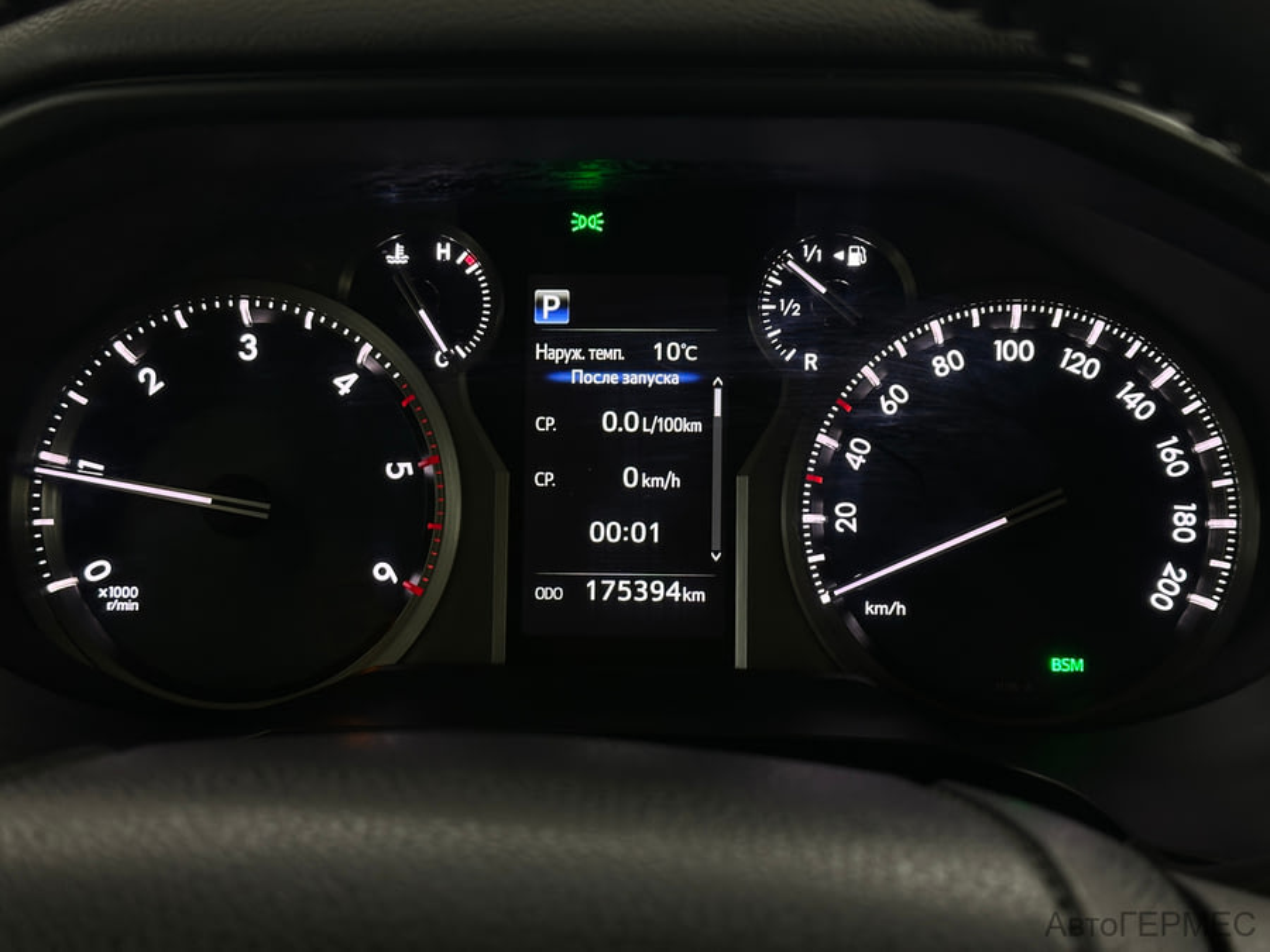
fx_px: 1761
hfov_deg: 39.7
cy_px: 476
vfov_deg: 30.3
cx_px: 635
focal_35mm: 48
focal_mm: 6.86
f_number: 1.78
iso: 100
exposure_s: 1/50
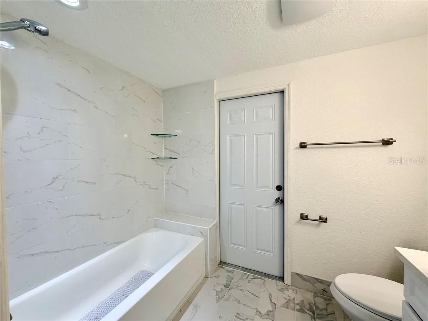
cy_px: 160
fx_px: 173
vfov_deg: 85.7
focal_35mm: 14
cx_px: 214
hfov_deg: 102.1
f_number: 2.2
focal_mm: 2.22
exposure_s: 1/120
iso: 125
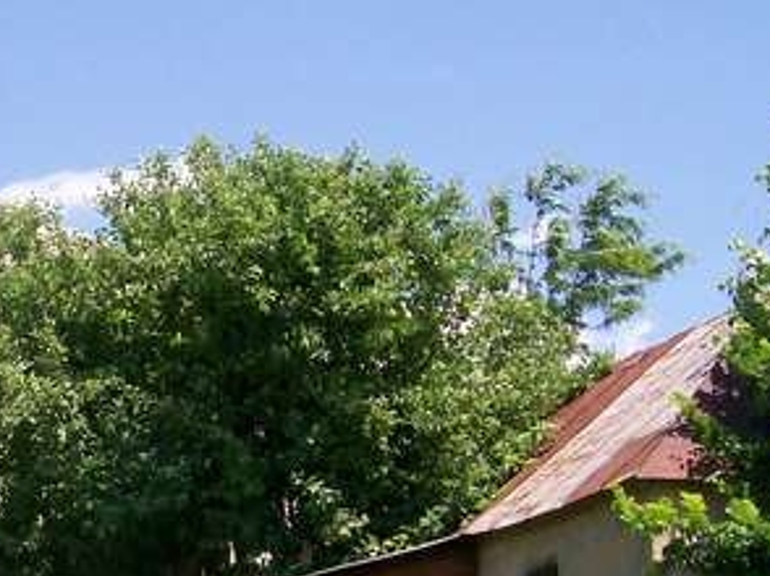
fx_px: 2178
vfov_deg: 14.9
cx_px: -238
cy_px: 531
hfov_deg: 18.6
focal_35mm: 98
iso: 80
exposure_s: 1/399
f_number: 4.8
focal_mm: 6
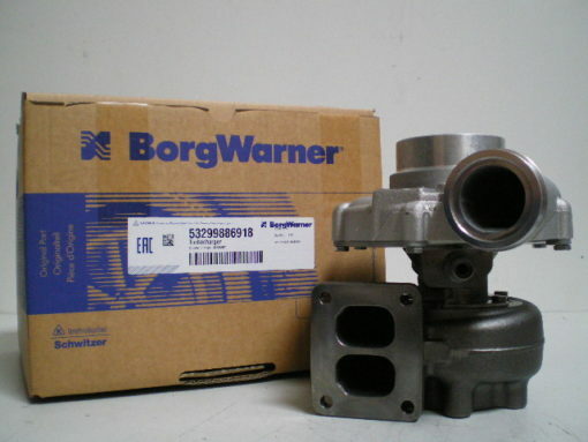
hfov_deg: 49.0
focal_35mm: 38
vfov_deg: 37.8
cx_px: 294
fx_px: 646
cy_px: 221
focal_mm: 6.3
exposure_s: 1/10
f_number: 3.1
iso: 400
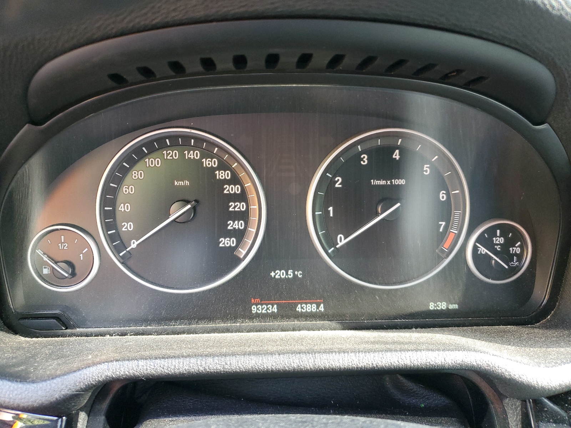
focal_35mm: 26
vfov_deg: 53.1
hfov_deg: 67.3
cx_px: 286
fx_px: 429
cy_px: 214
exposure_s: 1/60.2
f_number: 1.5
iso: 174
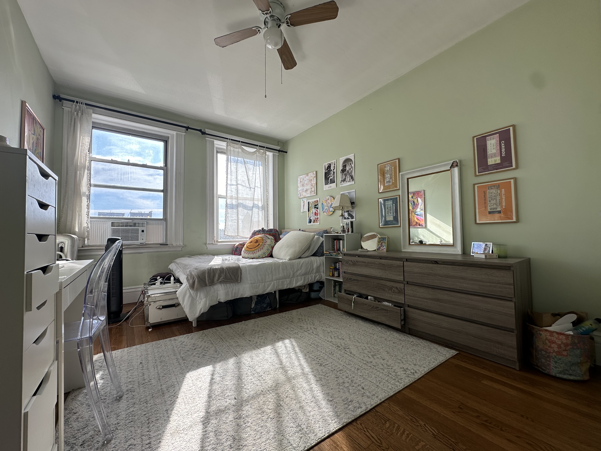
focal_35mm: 14
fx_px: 243
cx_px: 300
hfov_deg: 102.1
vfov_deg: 85.7
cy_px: 226
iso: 40
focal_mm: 2.22
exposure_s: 1/418
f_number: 2.2
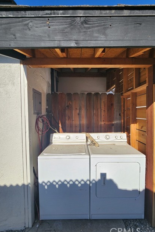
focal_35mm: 14
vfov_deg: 104.3
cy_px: 117
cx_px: 81
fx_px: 90
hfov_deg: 81.2
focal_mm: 2.2
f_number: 2.2
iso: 50
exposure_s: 1/2021
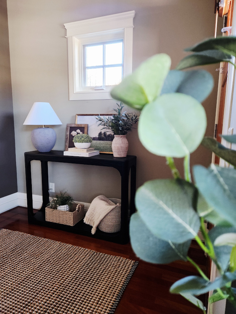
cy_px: 157
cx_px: 118
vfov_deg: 73.9
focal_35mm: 23
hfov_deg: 58.9
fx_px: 209
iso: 640
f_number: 1.8
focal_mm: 5.4
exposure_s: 1/60
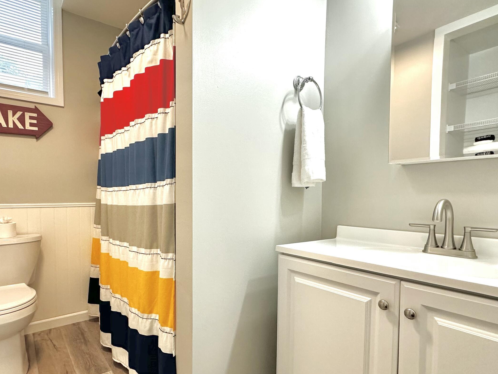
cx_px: 213
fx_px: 288
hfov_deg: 81.2
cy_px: 211
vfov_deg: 65.7
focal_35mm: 20
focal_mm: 2.22
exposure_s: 1/120
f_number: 2.2
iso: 200
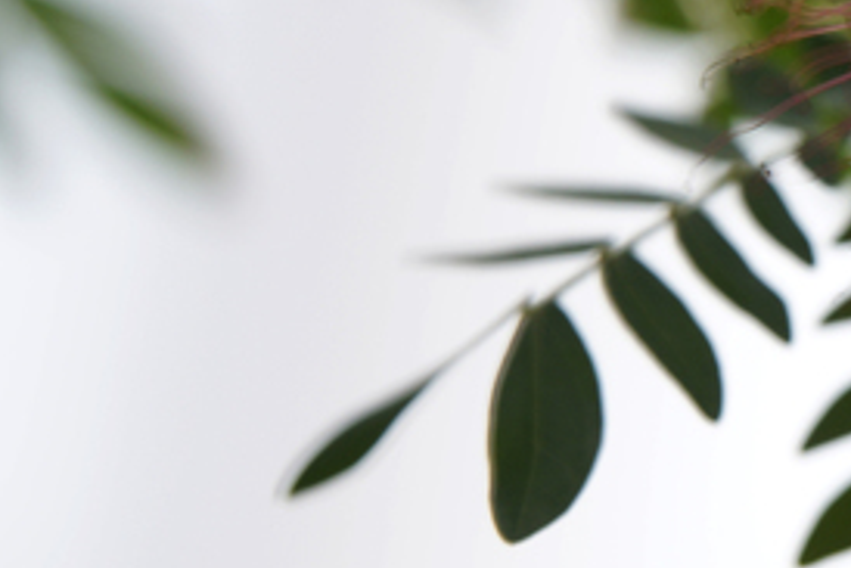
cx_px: 1190
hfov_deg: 2.4
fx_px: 20694
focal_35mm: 875
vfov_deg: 1.6
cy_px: 48
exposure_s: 1/640
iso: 100
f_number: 2.8
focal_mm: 200
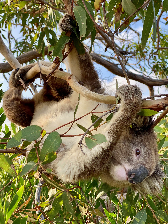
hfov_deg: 28.0
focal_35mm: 52
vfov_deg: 36.8
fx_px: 336
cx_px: 84
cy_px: 112
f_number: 2
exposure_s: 1/289
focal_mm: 6
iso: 20
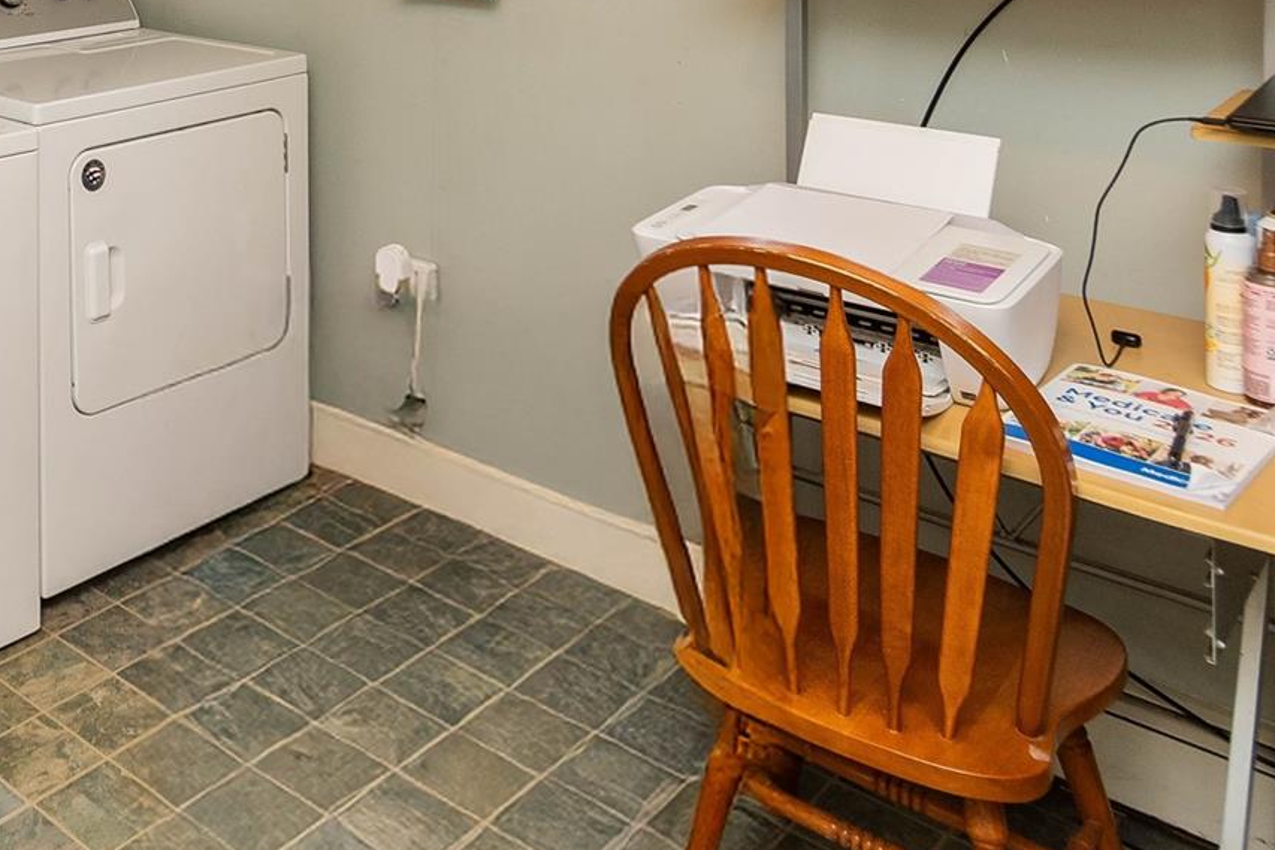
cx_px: 103
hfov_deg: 47.2
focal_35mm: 36
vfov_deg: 34.3
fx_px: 1275
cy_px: 41
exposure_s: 1/60
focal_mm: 10
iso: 720
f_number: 5.6
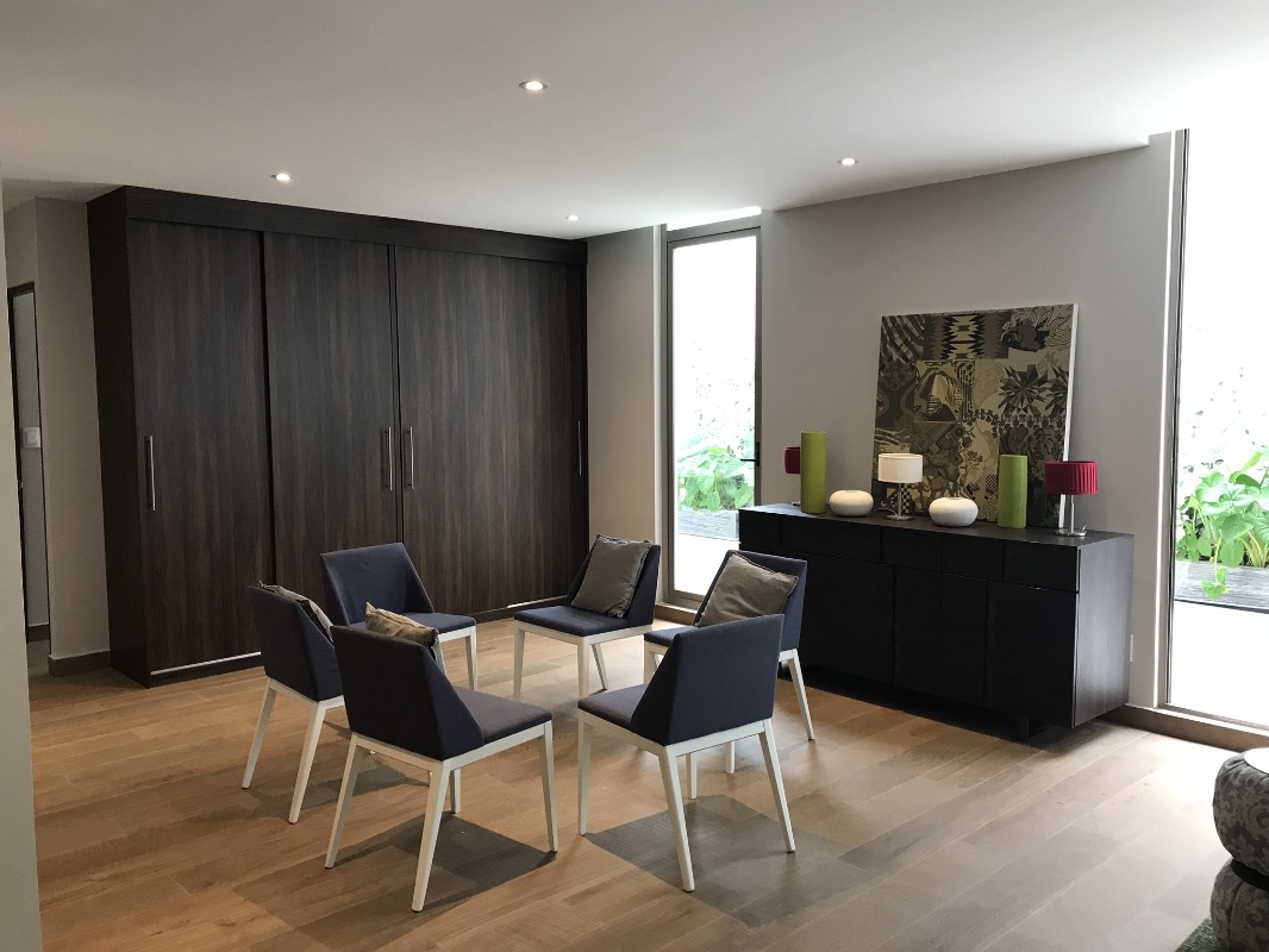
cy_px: 476
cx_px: 634
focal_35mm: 28
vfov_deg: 49.8
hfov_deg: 63.4
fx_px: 1027
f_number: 1.8
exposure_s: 1/24
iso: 40
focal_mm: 3.99
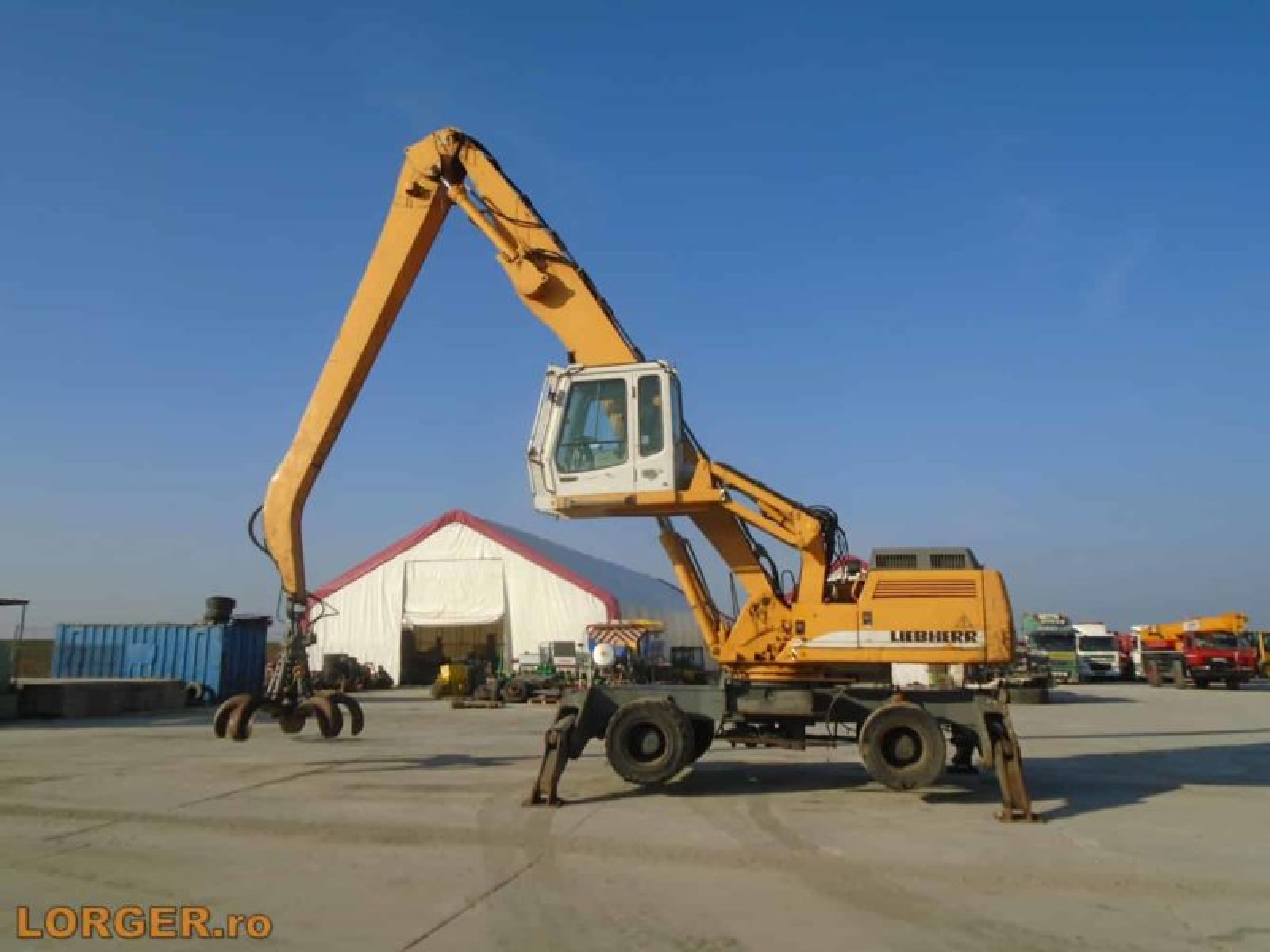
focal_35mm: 26
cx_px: 635
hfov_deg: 67.3
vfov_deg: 53.1
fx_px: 954
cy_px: 476
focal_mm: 4.6
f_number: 8
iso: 100
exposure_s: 1/250
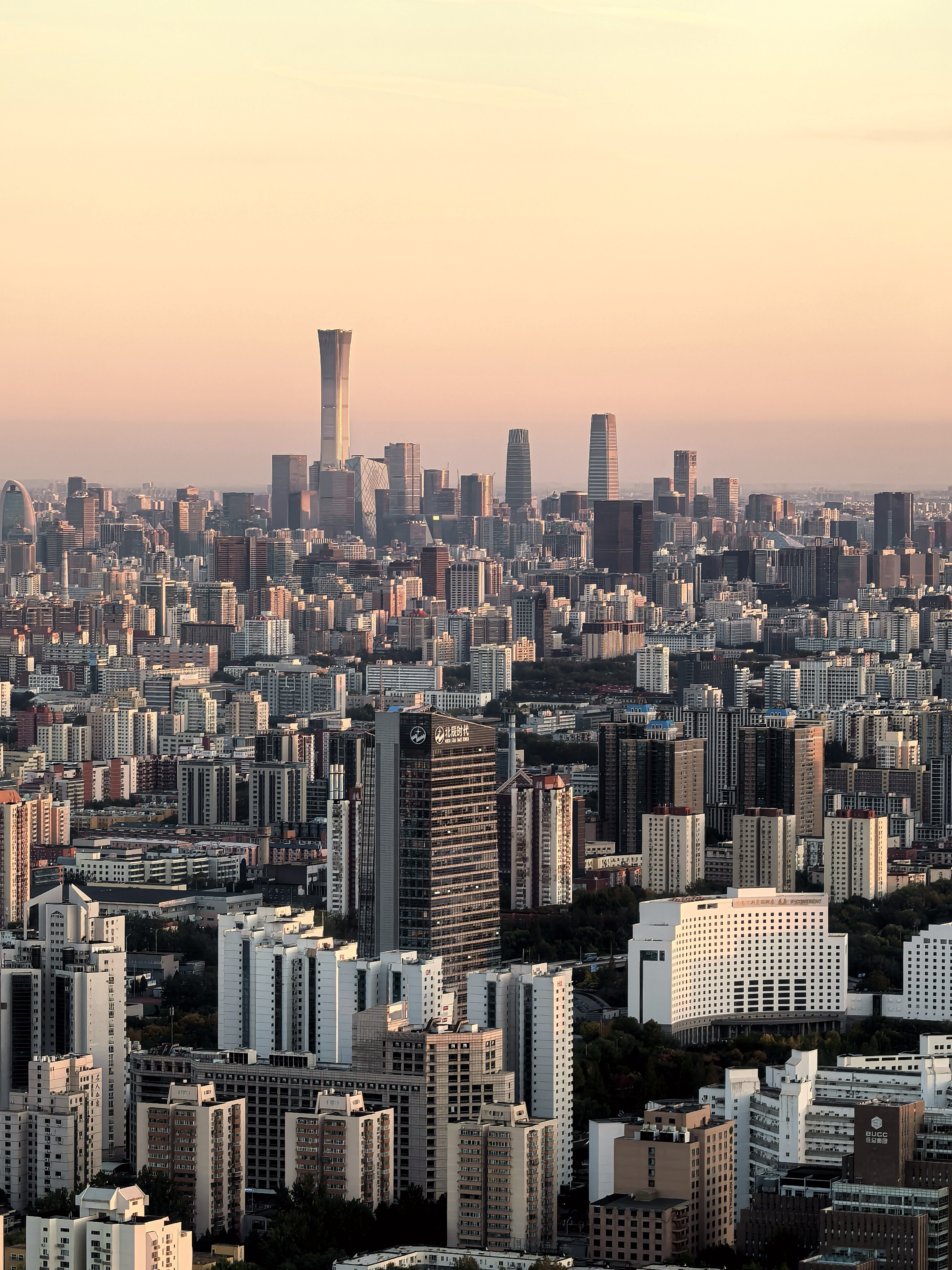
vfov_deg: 14.1
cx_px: 476
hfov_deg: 10.6
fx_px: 5134
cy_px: 635
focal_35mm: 140
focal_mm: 15
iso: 50
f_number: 2.1
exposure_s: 1/105
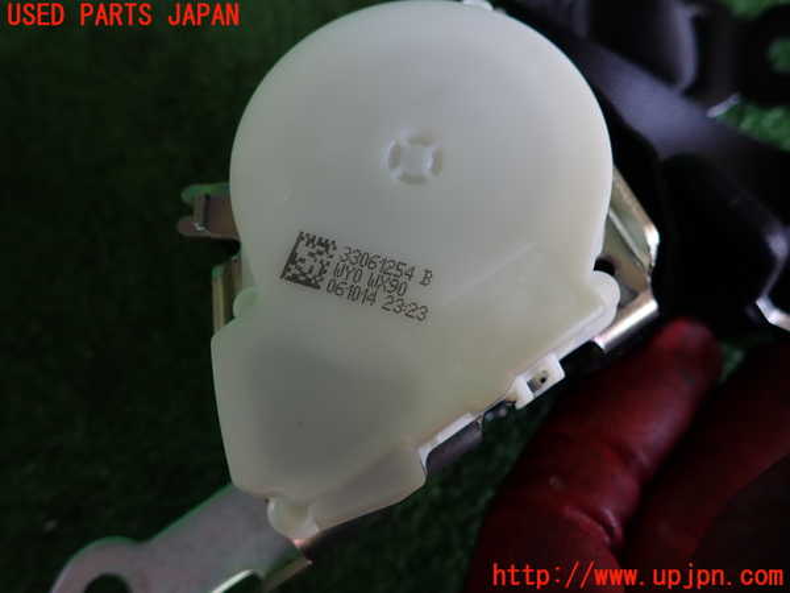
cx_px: 395
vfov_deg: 54.9
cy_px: 296
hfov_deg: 69.4
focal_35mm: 25
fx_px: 571
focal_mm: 4.5
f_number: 2
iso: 100
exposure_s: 1/100
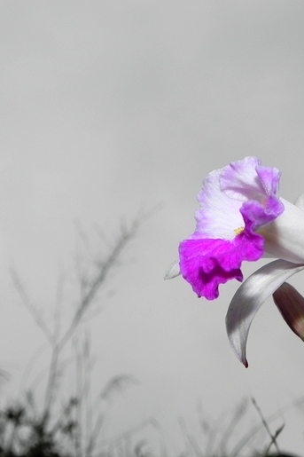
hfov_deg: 20.9
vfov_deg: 31.0
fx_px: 824
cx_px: 168
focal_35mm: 65
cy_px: 225
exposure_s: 1/260
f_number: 5.6
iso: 160
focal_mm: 8.2
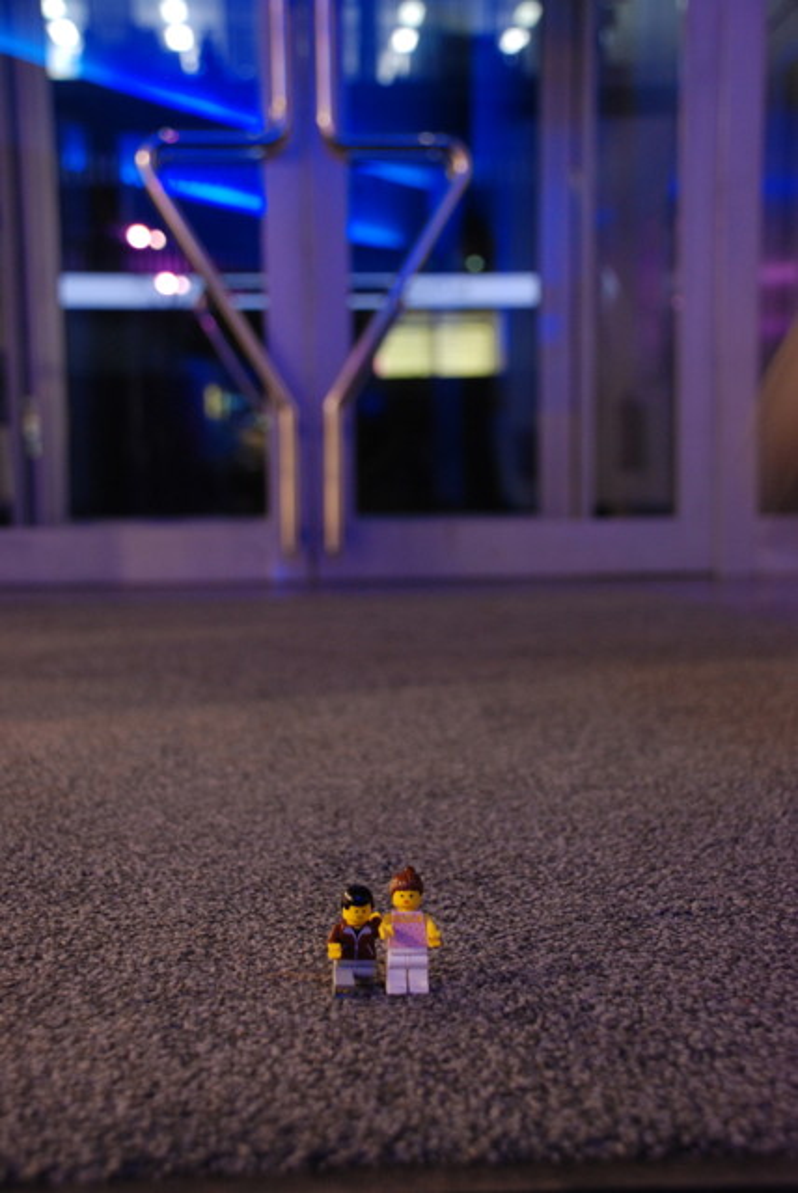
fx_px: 1742
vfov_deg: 37.8
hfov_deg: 25.8
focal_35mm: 52
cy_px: 596
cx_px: 399
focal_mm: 35
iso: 640
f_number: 4.5
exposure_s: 1/10
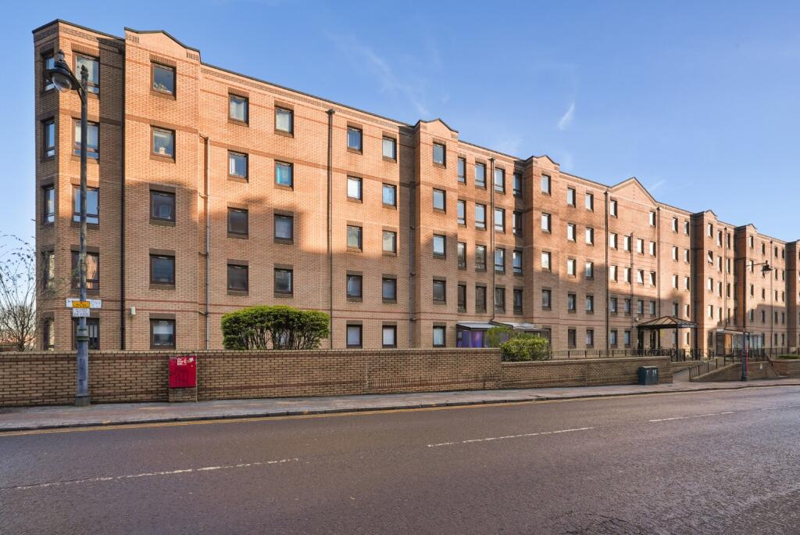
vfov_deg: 81.3
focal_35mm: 14
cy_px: 268
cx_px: 400
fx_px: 311
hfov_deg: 104.2
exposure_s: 1/25
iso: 125
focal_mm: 14
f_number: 10
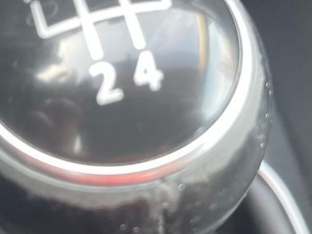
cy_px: 22
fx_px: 640
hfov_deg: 27.1
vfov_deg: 20.3
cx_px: 90
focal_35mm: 71
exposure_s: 1/60
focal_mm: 5.1
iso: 320
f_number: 1.6
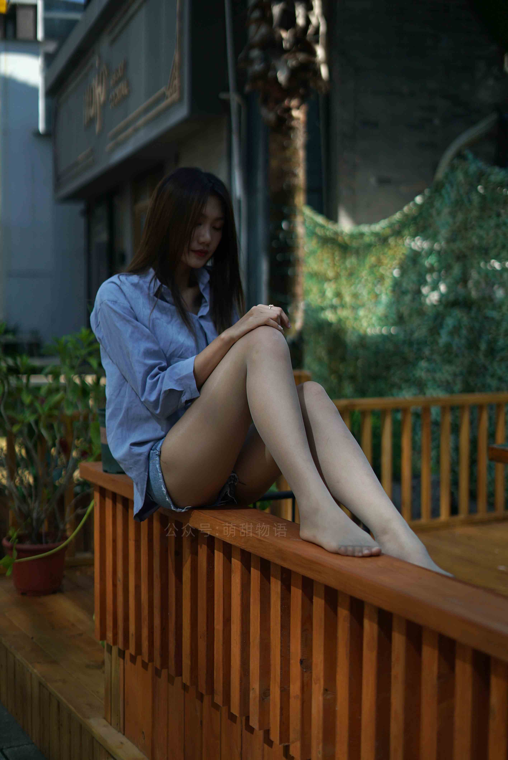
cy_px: 380
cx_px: 254
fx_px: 1057
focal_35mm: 50
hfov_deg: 27.0
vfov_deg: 39.6
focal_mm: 50
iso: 200
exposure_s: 1/5000
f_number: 2
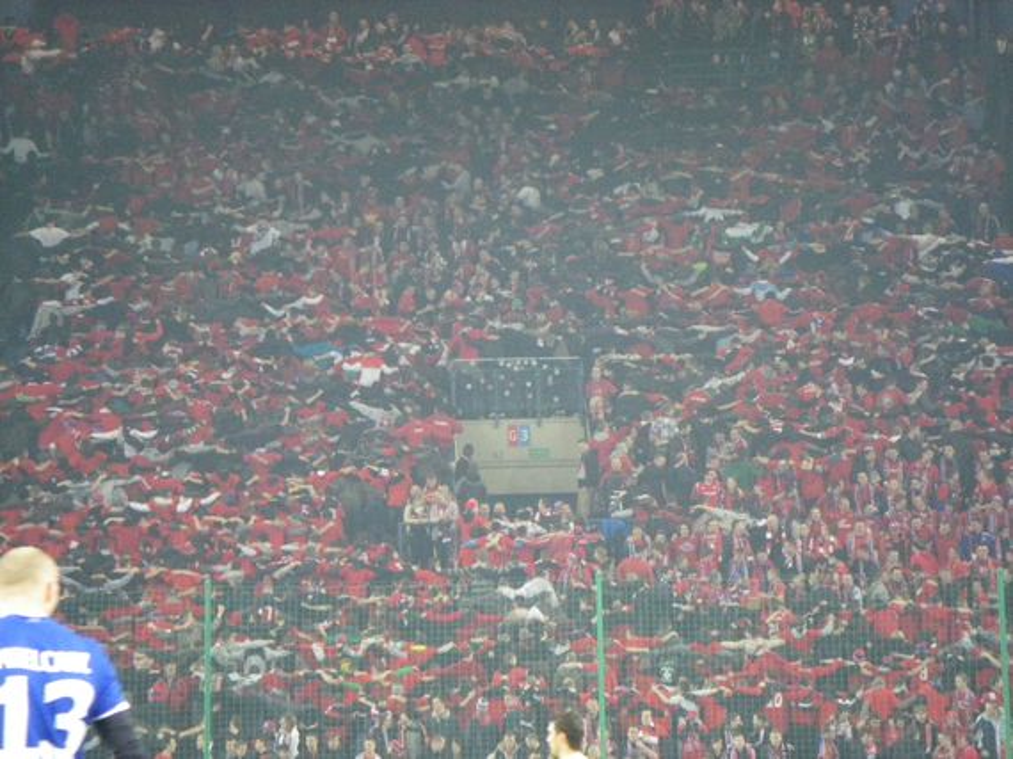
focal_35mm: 266
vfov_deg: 5.6
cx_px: 506
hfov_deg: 7.4
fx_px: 7781
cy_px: 380
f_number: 5.4
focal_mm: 44.1
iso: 800
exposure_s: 1/40
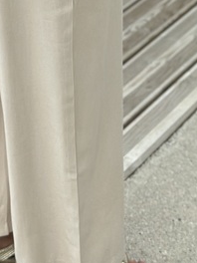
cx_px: 50
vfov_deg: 10.4
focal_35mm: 183
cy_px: -153
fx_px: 1389
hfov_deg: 8.1
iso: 100
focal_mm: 6.86
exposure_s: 1/2809
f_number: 1.78
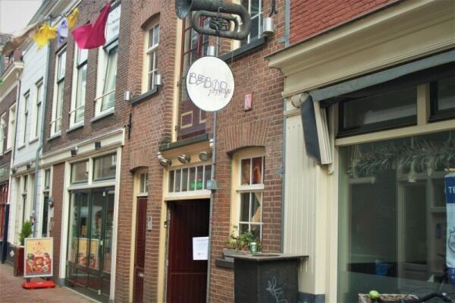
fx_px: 530
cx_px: 228
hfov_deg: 46.4
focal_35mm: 42
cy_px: 152
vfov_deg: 31.8
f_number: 5
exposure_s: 1/60
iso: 100
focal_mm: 28
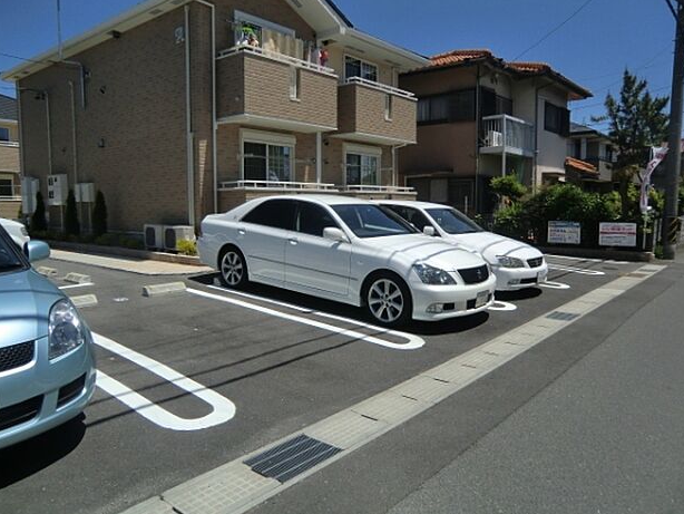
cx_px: 351
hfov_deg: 69.4
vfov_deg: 54.9
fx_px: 494
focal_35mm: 25
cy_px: 254
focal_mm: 4.3
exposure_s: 1/320
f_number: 7.5
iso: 64
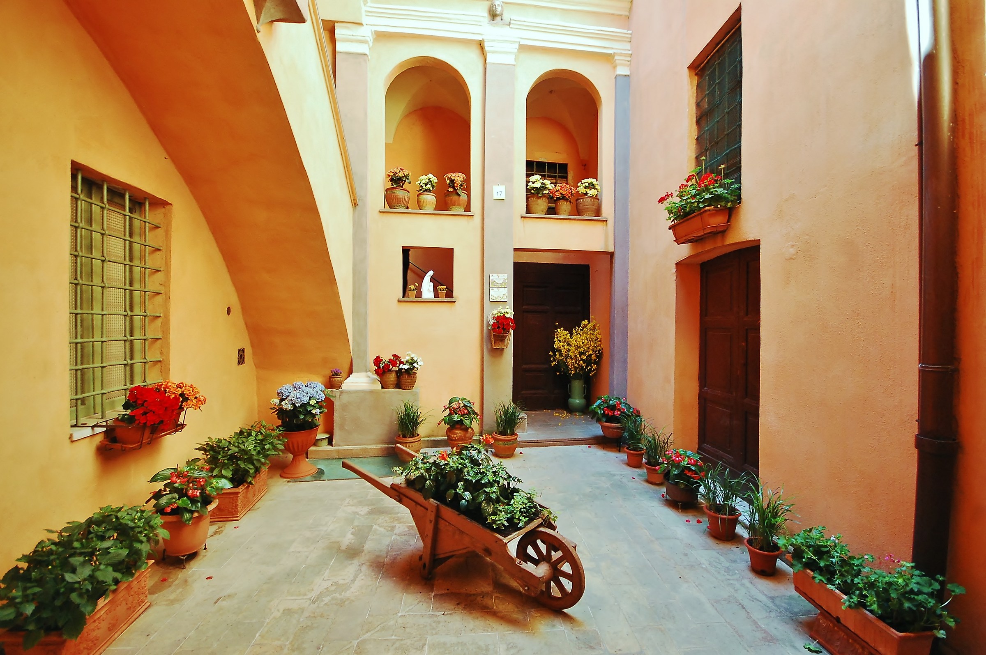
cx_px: 493
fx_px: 410
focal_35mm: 15
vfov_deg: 77.2
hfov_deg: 100.4
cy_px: 328
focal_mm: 10
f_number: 4
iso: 900
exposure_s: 1/30
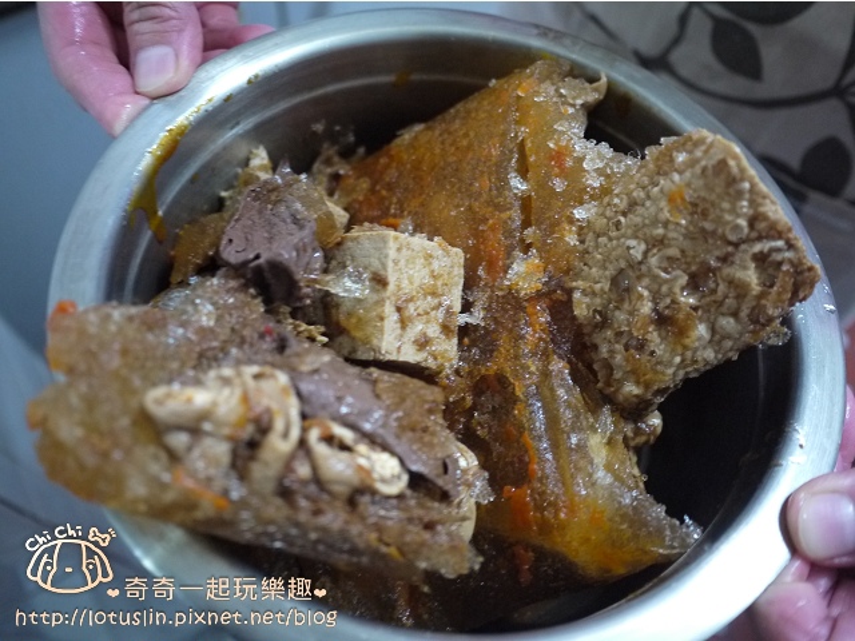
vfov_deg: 49.7
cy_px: 320
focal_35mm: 28
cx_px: 428
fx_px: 692
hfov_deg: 63.4
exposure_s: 1/20
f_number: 2.5
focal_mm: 14
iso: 800
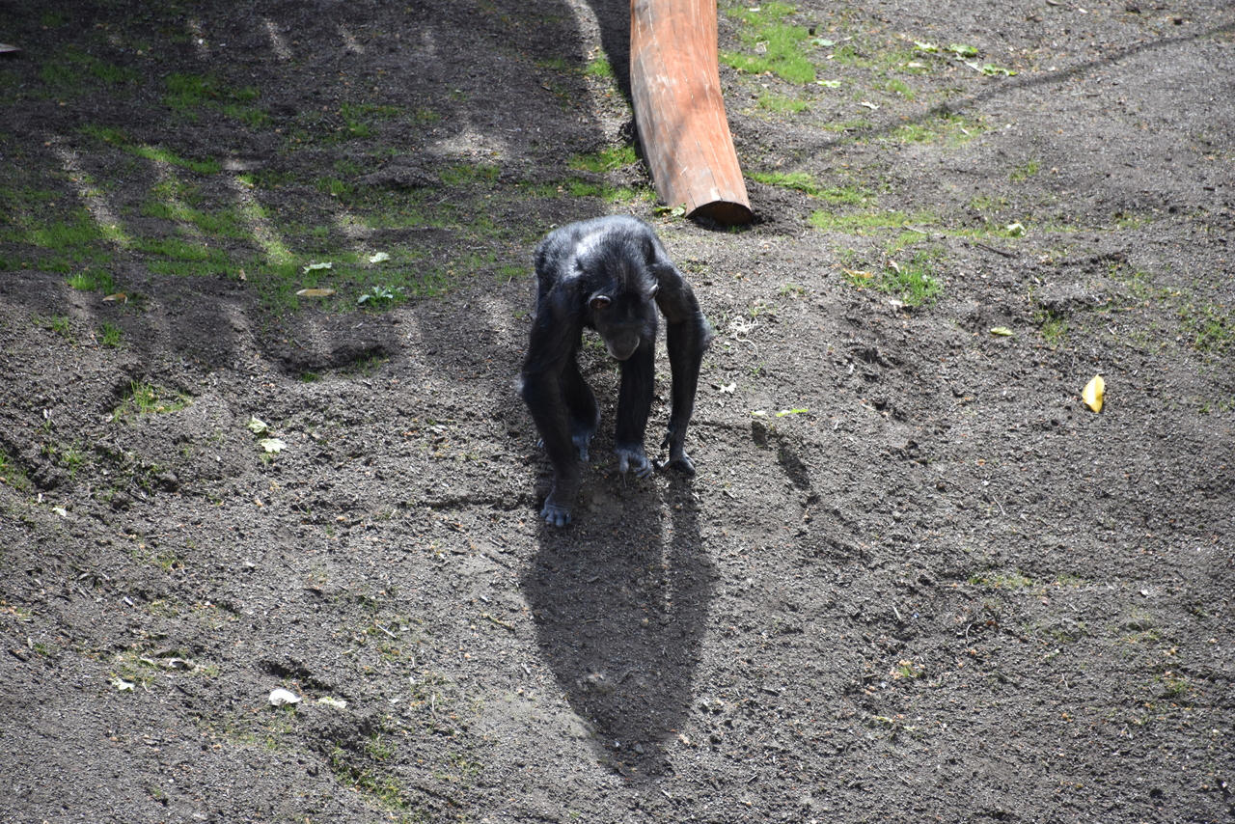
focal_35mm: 300
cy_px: 412
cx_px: 618
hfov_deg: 6.9
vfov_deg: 4.6
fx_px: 10293
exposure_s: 1/640
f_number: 5.6
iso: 500
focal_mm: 300
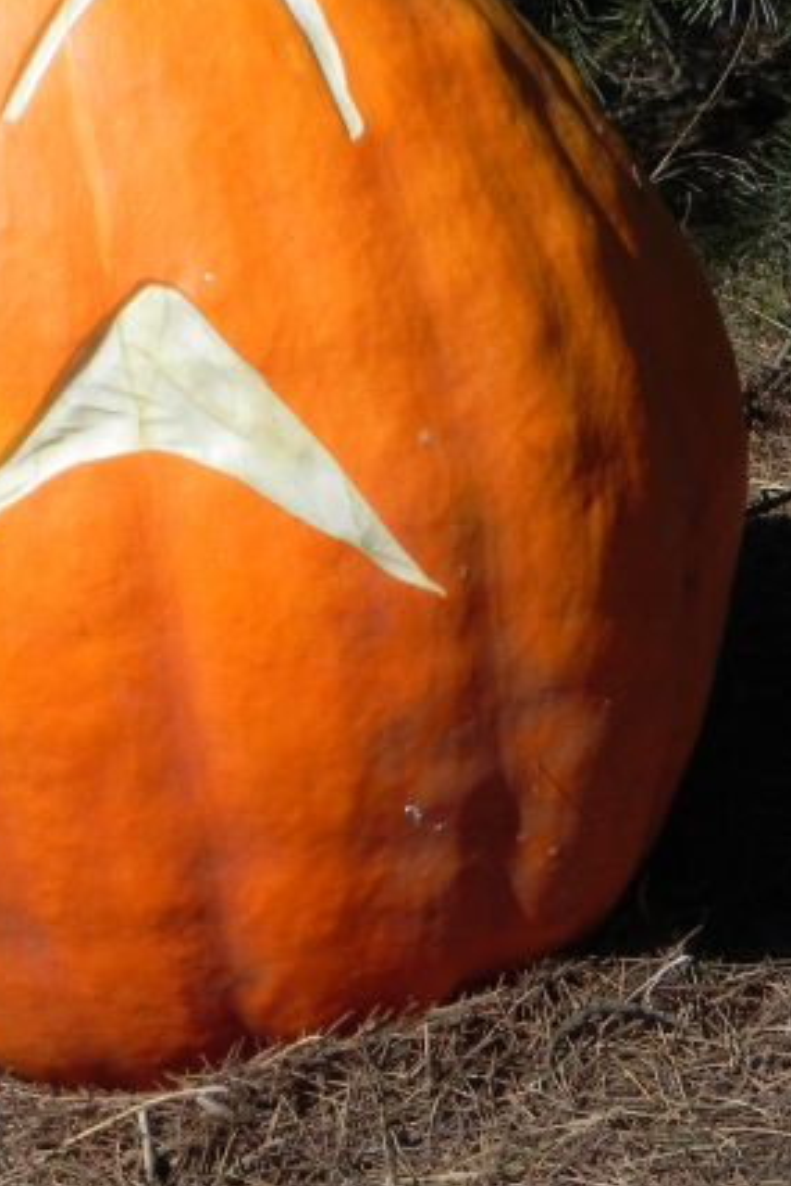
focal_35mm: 103
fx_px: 3392
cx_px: 187
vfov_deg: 19.7
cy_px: 382
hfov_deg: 13.3
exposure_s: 1/723
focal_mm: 10.3
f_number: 8
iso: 160
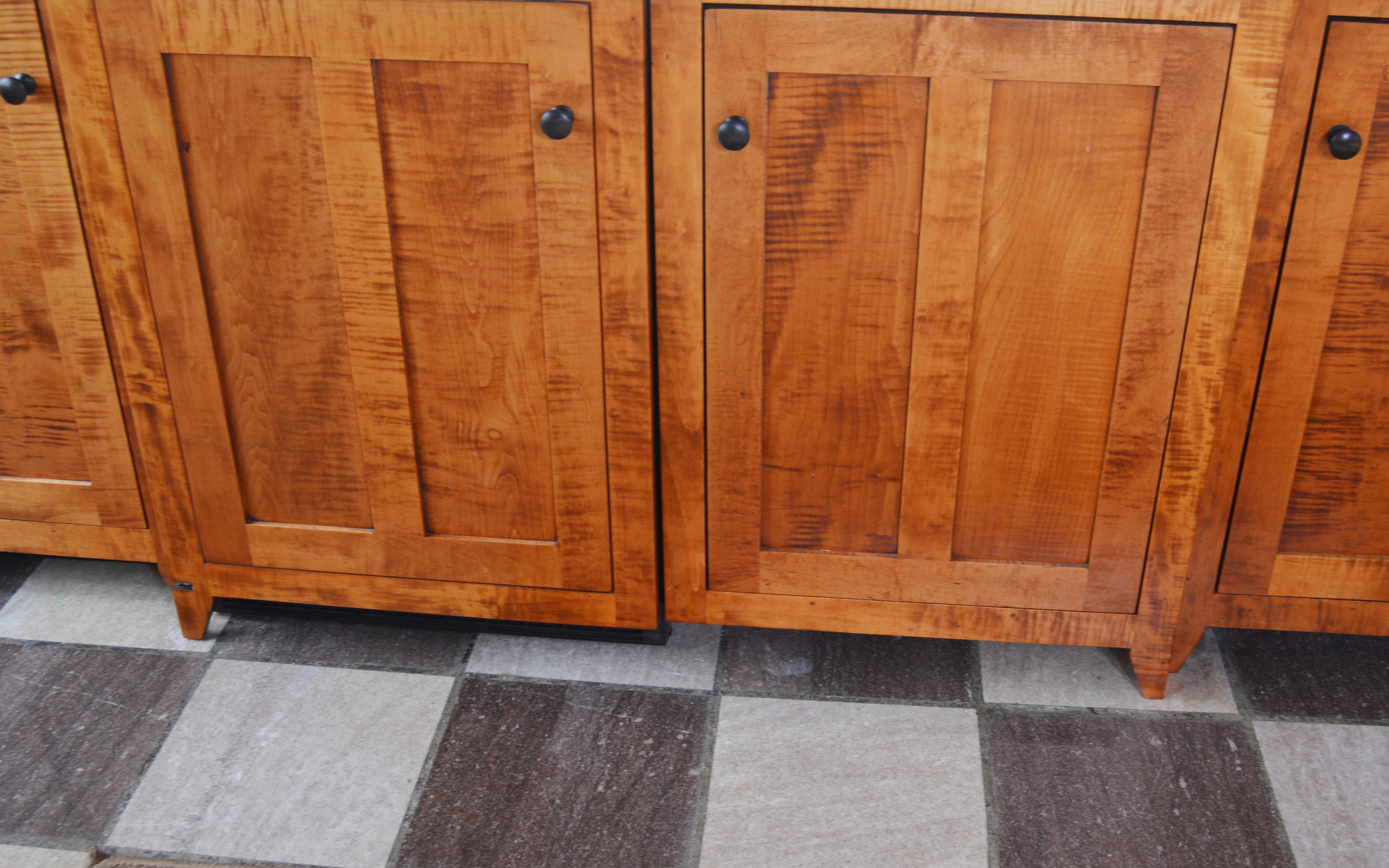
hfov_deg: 52.7
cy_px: 350
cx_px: 753
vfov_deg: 34.3
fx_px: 1401
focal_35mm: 37
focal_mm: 20
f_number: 4.5
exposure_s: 1/80
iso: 400
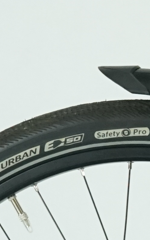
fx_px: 3017
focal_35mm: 461
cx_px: 680
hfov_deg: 2.7
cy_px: 169
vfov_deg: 4.6
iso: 2500
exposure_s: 1/200
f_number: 8
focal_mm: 60
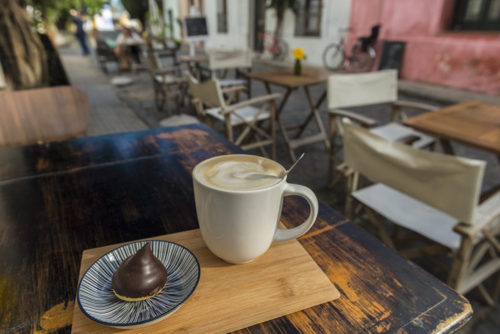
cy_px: 167
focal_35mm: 24
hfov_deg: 73.7
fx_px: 333
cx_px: 250
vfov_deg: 53.2
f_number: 5.6
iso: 400
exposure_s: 1/640
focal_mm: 24
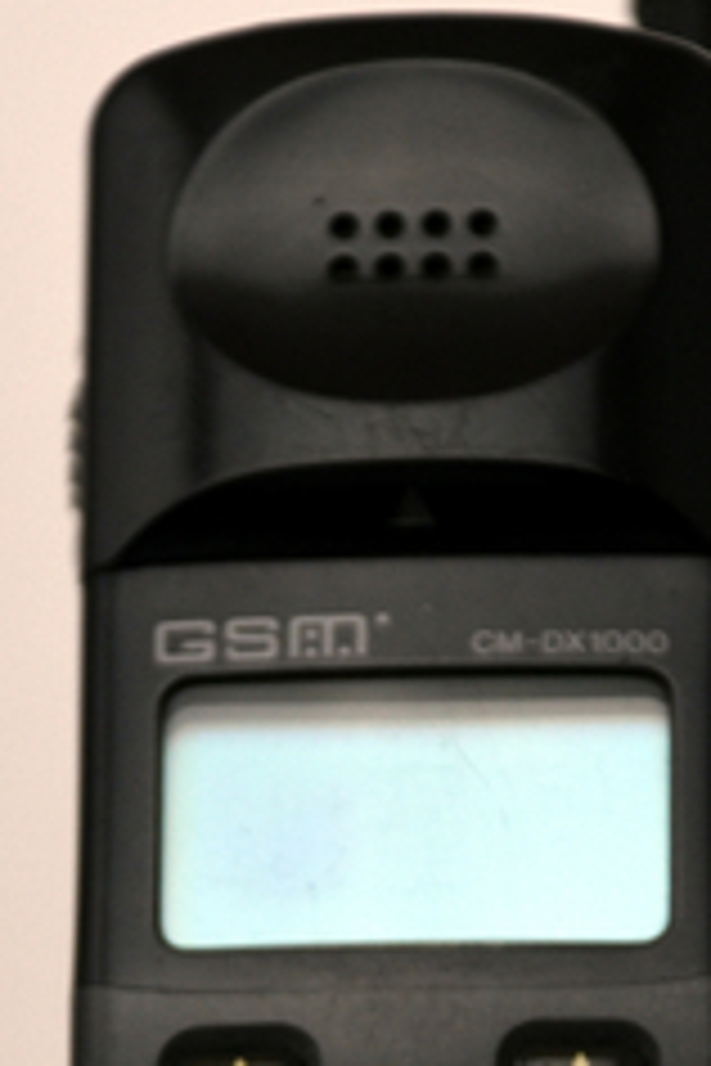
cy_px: 1070
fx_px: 15175
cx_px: 392
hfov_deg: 2.7
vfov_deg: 4.0
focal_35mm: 512
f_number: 5.6
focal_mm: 135
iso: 800
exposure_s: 1/400
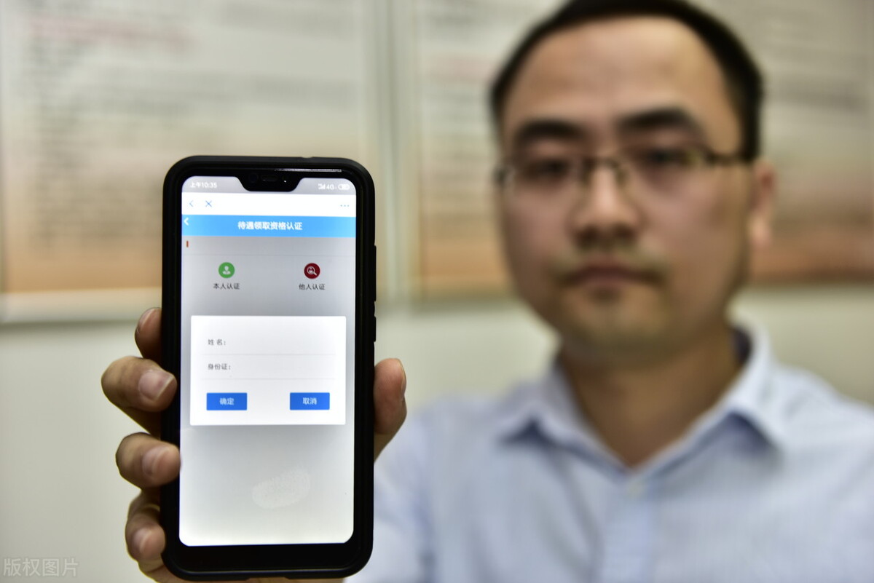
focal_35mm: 48
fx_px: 1166
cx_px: 437
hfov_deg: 41.1
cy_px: 292
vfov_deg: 28.1
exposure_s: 1/40
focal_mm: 48
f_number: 2.8
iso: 100
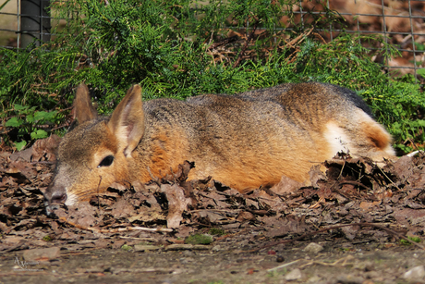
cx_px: 212
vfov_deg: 1.4
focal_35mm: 960
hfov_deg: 2.1
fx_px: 11336
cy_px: 142
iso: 125
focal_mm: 176
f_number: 4.5
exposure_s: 1/500
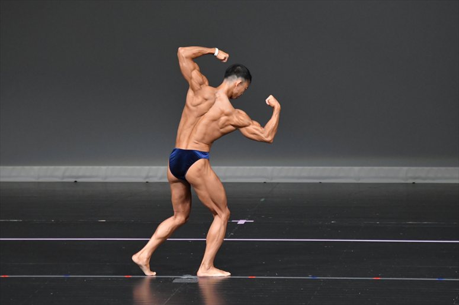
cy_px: 152
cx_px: 230
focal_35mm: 315
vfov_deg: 4.4
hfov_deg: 6.5
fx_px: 4014
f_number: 5.6
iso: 4000
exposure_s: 1/400
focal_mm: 210
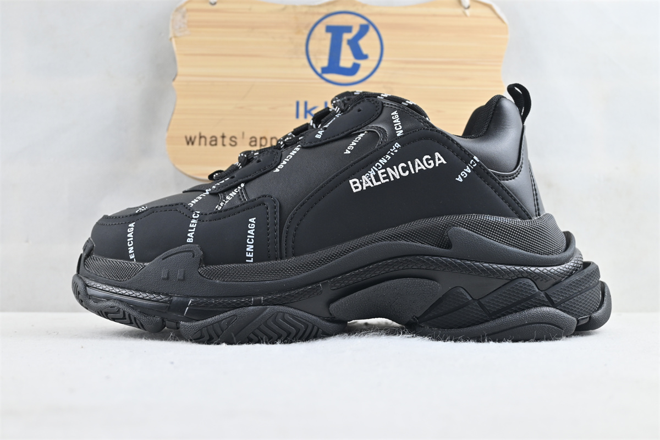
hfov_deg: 48.7
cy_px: 220
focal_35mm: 40
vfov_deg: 33.6
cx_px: 330
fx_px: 729
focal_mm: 26.5
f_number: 4.5
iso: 200
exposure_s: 1/50
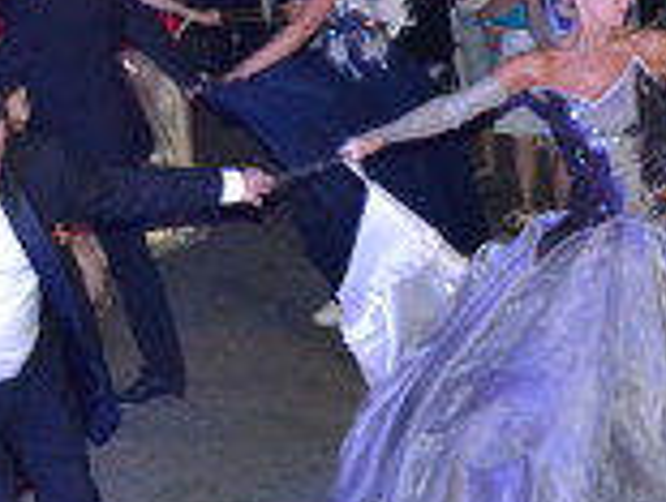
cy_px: 356
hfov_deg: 19.1
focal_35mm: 102
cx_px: 395
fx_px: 1976
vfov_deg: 14.5
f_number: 3.8
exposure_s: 1/60
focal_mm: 23
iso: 3200
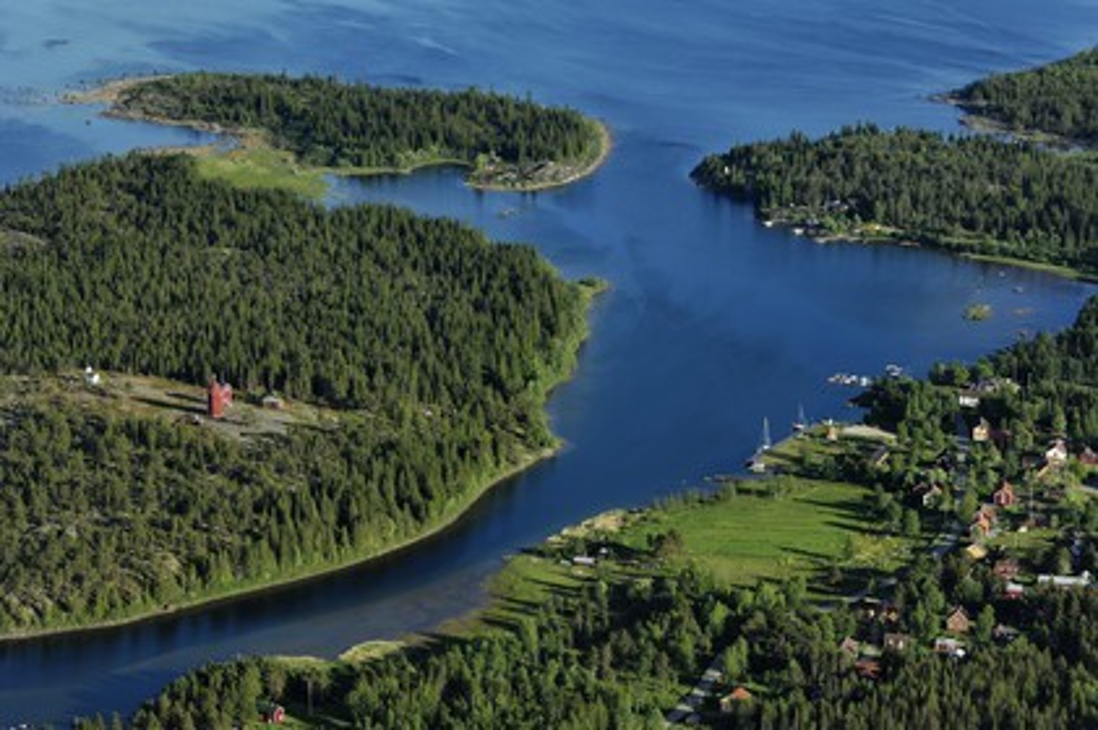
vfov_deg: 13.0
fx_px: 3200
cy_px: 365
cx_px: 549
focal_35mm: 105
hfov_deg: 19.5
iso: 100
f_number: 3.2
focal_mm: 70
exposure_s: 1/1000
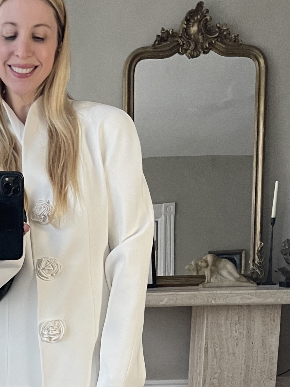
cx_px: 22
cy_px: 466
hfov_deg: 19.0
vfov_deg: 23.4
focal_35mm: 76
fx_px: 849
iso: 160
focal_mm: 5.1
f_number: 1.6
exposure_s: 1/60
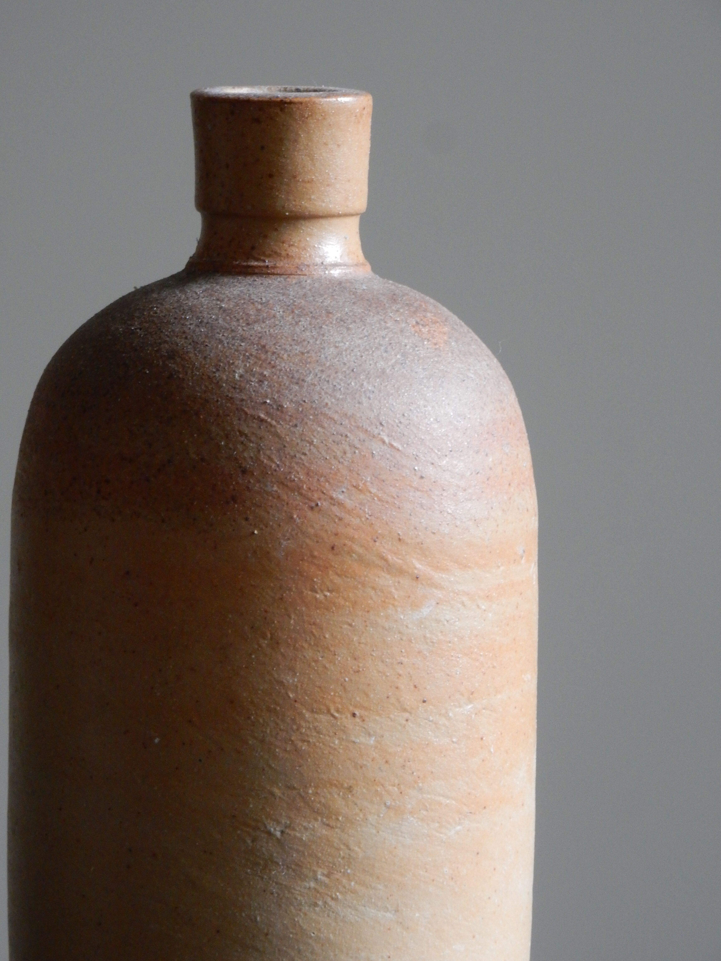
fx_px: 6360
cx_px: 360
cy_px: 480
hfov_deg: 6.5
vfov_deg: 8.6
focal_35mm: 229
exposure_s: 1/15
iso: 450
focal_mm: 40.9
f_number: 6.3
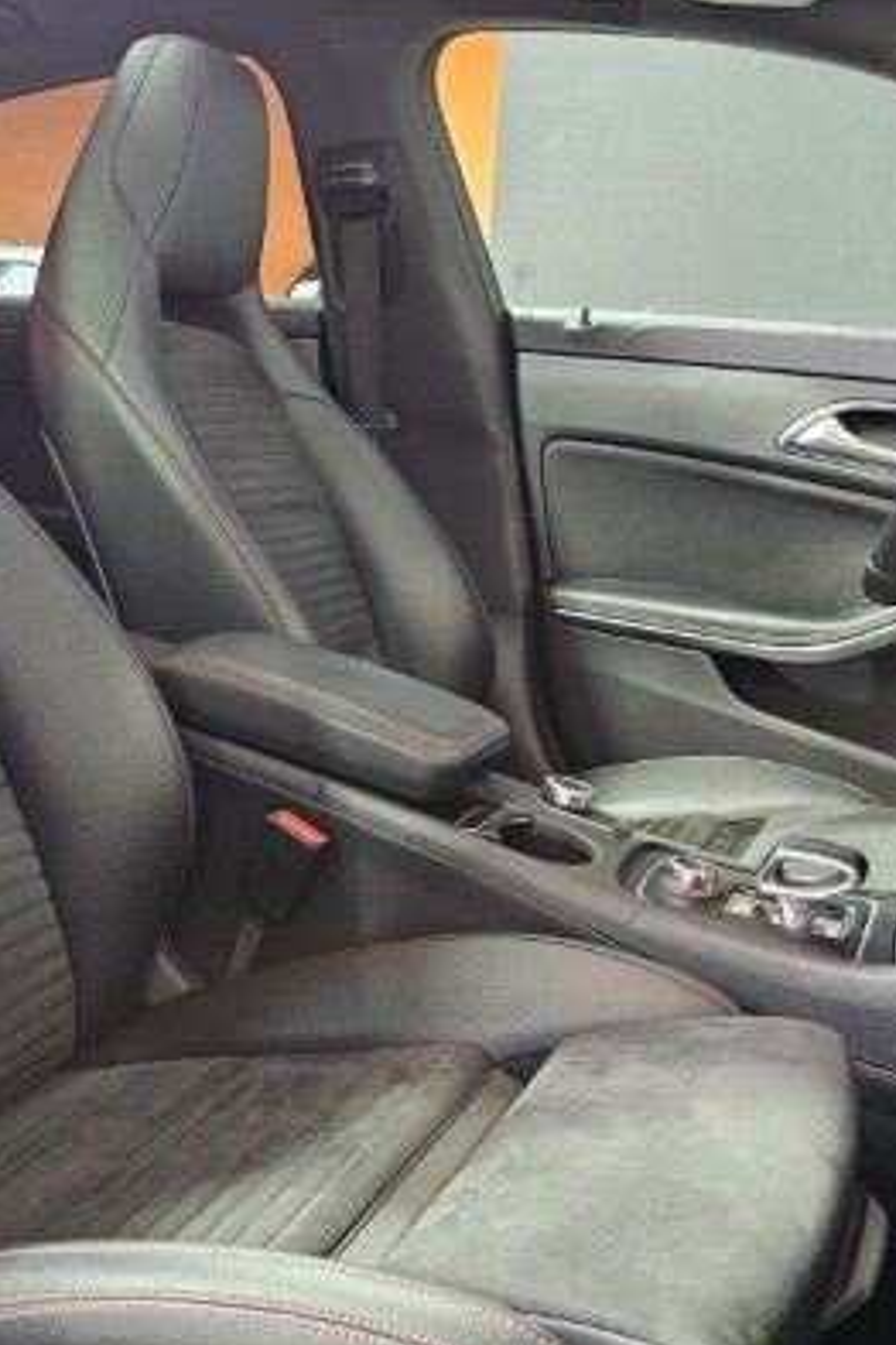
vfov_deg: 49.6
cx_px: 209
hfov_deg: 33.4
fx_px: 1456
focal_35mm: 39
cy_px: 678
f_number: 1.7
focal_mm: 6.3
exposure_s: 1/50
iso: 640
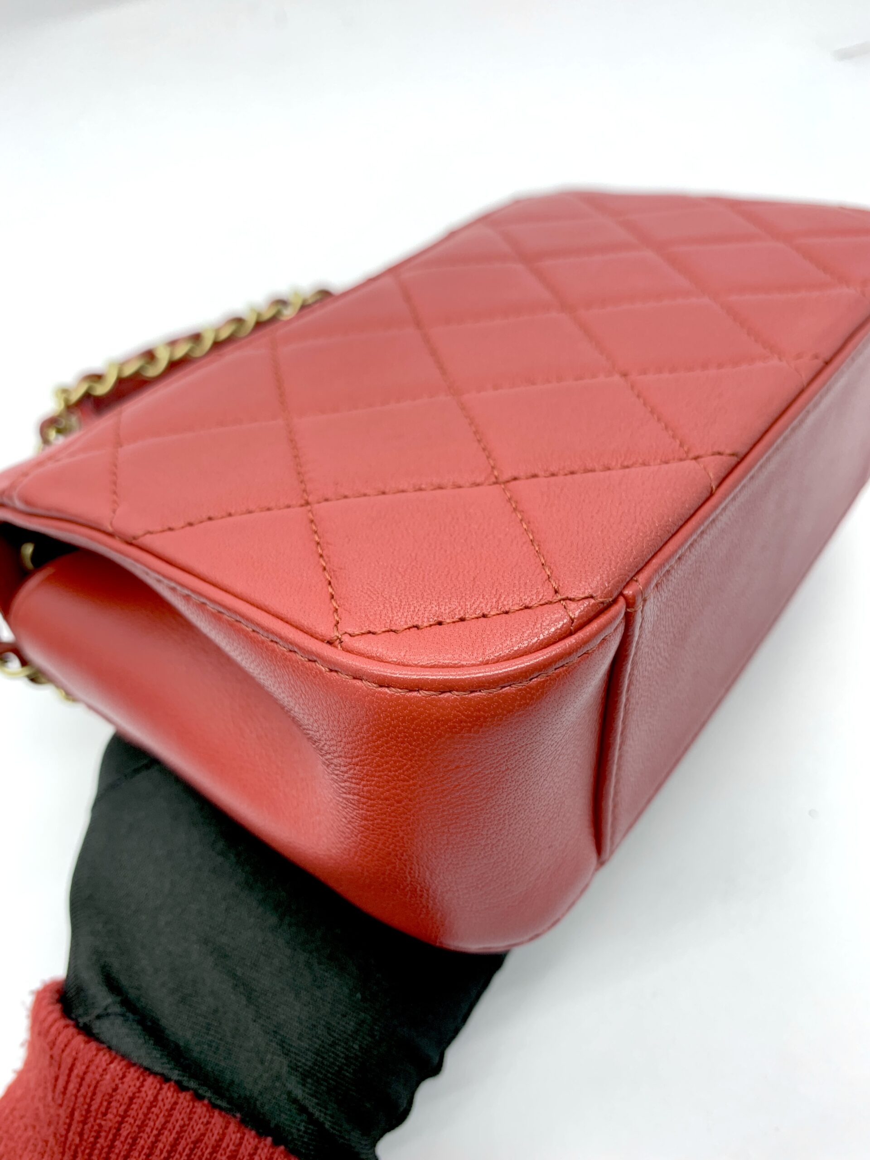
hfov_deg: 53.1
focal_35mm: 26
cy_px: 580
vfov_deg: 67.3
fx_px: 871
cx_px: 435
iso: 80
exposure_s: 1/100
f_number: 1.8
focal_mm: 4.25
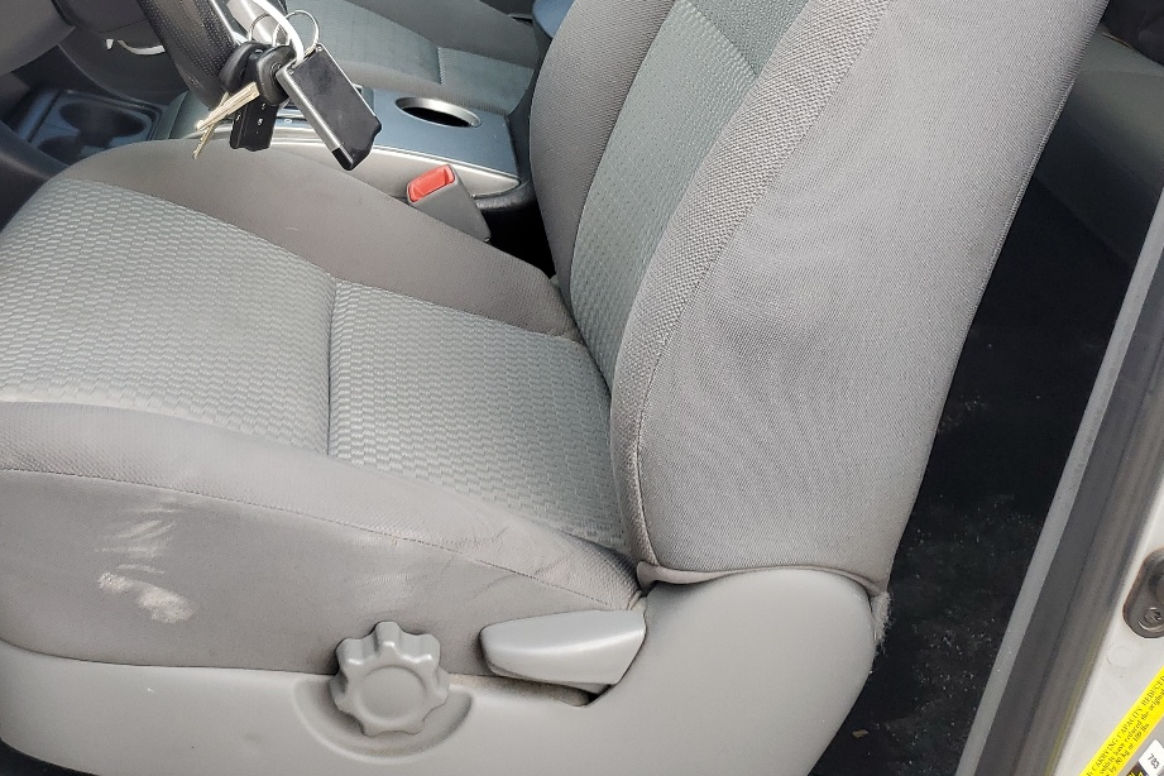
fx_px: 1520
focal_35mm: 47
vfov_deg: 27.7
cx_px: 343
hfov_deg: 41.1
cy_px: 97
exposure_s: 1/357
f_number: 1.5
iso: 50
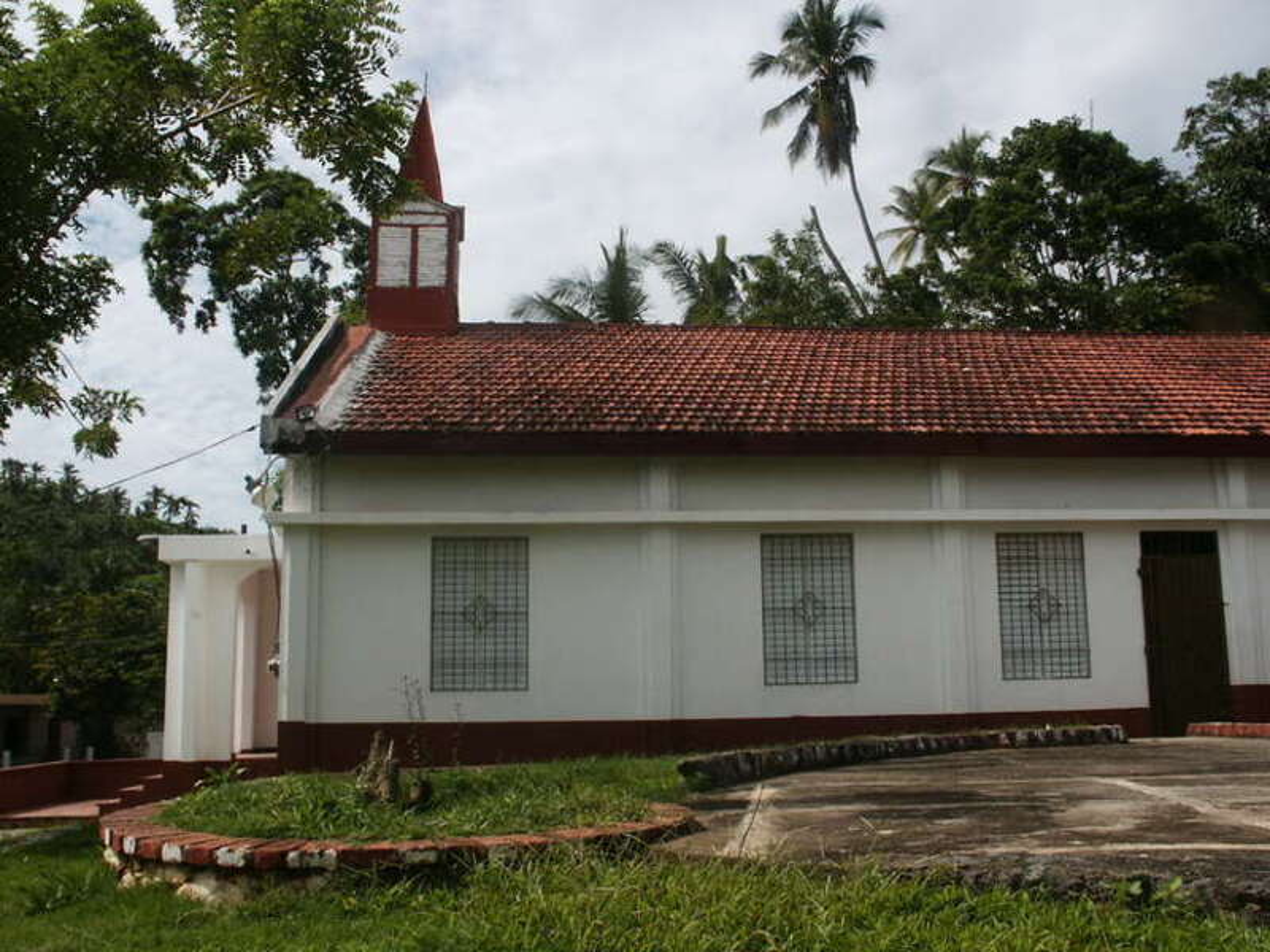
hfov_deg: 52.6
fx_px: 1284
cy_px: 476
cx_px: 635
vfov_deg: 40.7
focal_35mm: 35
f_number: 6.7
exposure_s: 1/500
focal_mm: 7.18
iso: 64
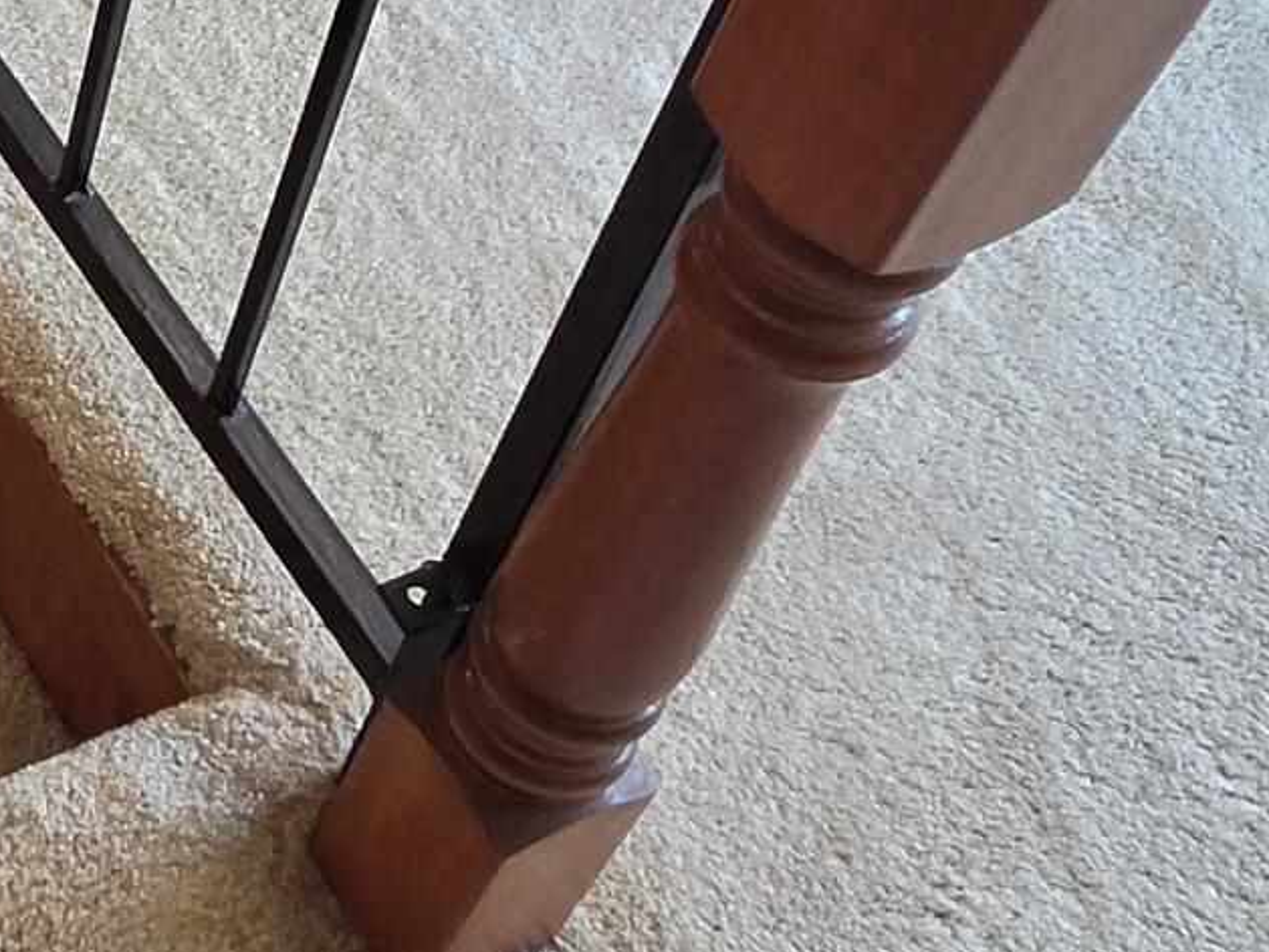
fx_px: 2273
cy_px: 40
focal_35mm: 62
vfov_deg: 22.9
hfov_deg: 26.7
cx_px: -349
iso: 250
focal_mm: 2.2
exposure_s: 1/120
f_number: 2.2
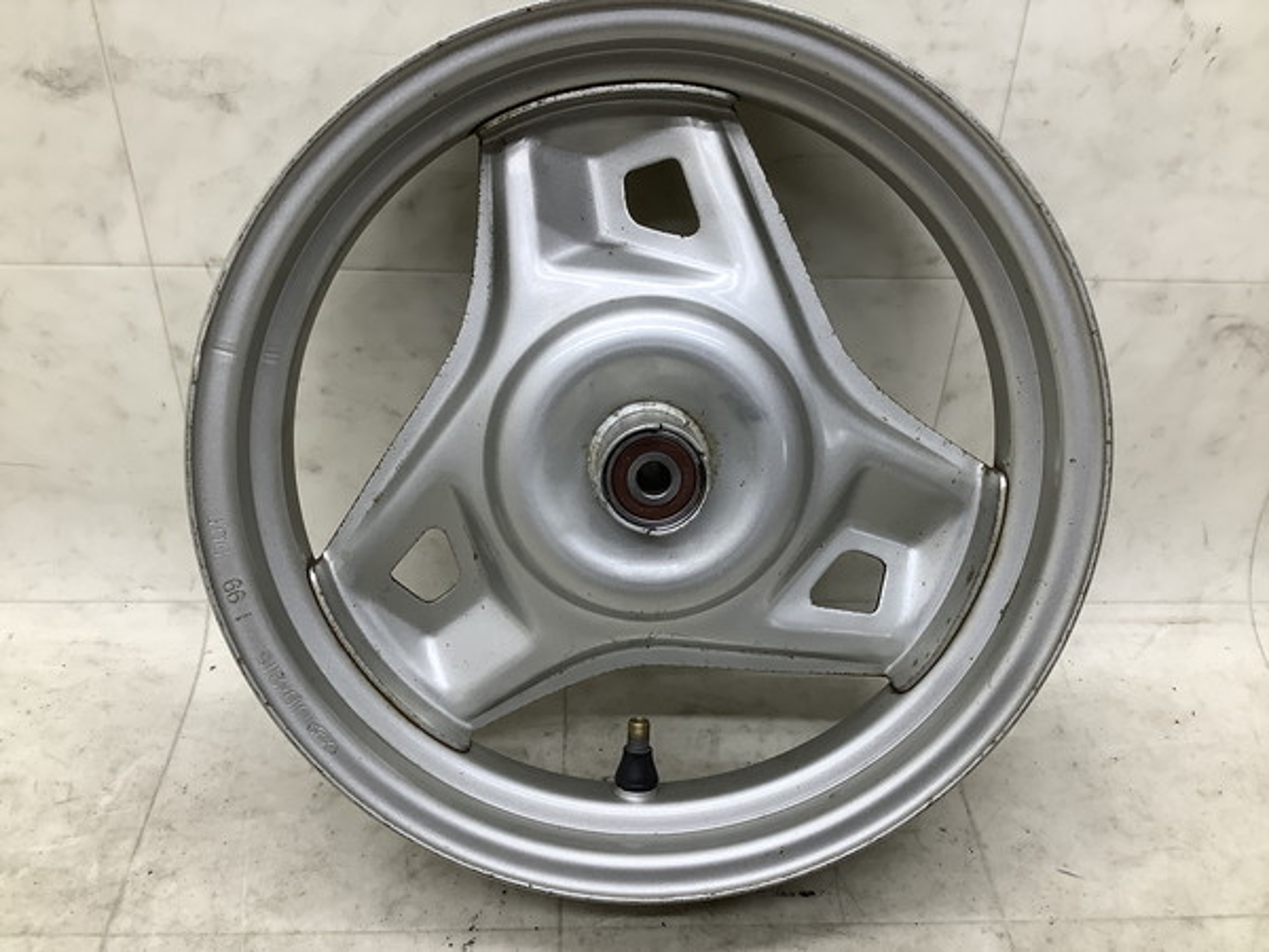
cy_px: 476
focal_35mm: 31
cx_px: 634
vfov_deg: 45.4
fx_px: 1136
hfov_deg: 58.4
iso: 64
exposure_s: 1/60
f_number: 2.4
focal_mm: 3.3
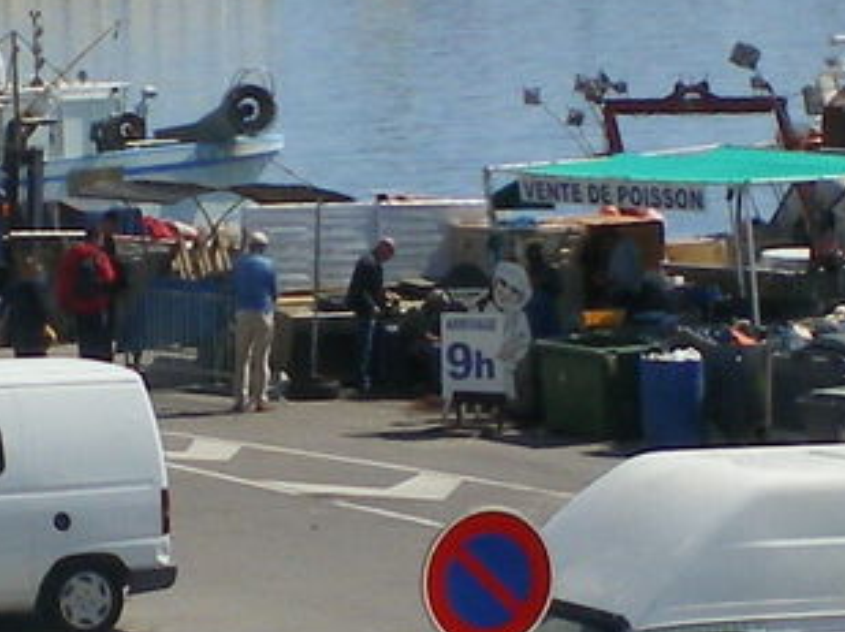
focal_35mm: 197
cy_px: -36
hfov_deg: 10.0
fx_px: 4803
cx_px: 66
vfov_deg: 7.5
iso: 80
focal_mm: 6.3
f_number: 4.6
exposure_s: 1/800
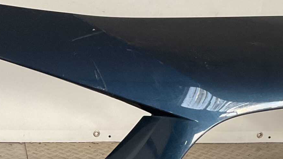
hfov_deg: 23.2
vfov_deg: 12.8
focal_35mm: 92
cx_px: 130
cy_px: 190
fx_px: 691
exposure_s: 1/50
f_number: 1.8
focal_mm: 3
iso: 100
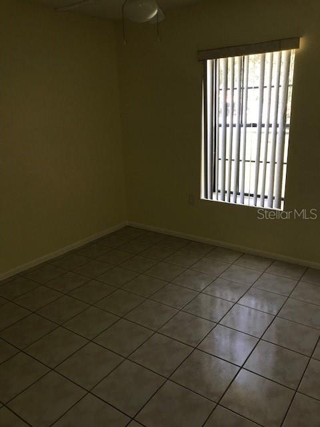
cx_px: 160
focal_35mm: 28
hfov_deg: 49.7
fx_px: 345
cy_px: 214
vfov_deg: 63.4
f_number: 1.8
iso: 20
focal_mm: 3.99
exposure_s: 1/53
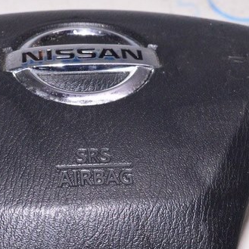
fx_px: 838
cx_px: 86
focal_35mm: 103
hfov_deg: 16.9
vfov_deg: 16.8
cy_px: 172
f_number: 8
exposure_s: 1/200
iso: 1600
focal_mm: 26
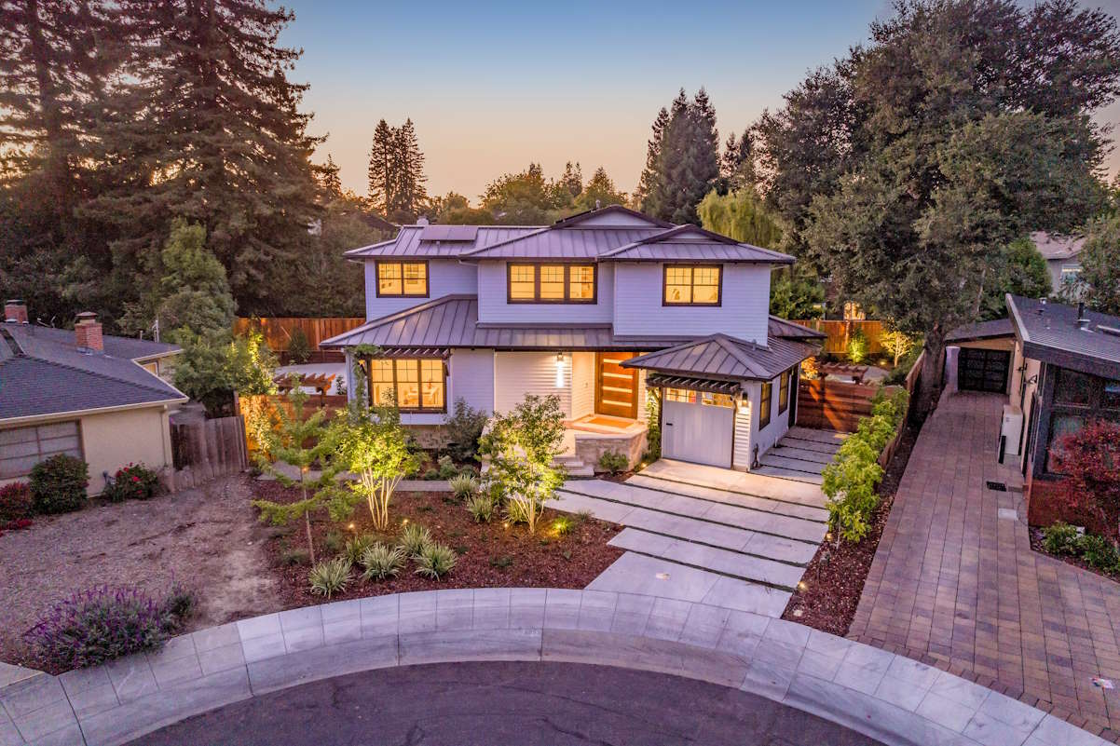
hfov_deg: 78.6
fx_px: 684
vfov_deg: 57.2
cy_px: 373
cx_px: 560
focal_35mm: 22
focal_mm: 8.38
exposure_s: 1/13
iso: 400
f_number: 2.8
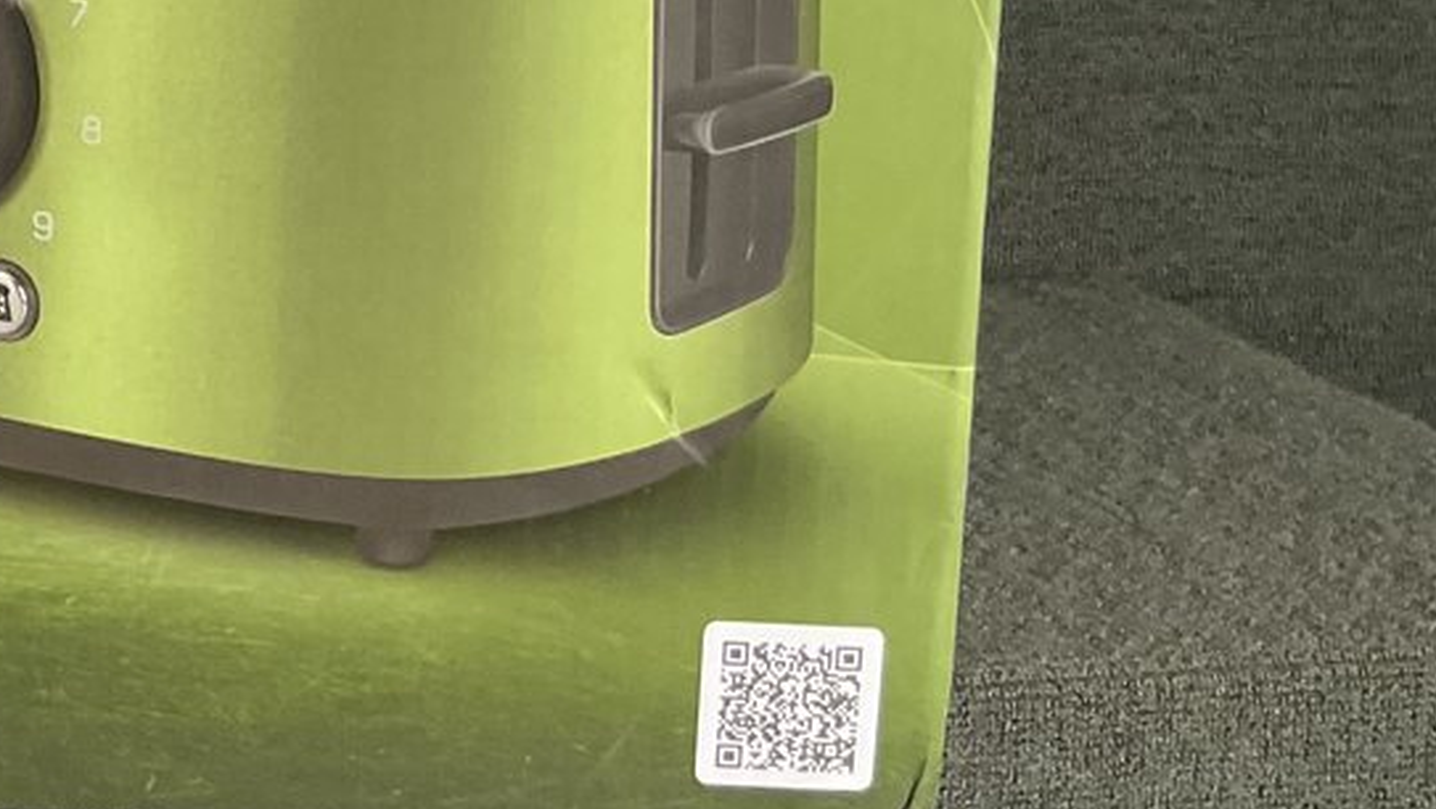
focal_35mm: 88
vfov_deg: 13.6
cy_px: -7
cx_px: -366
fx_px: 3352
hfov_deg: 22.0
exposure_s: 1/60
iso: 50
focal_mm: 3
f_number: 1.8
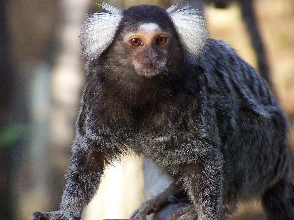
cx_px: 147
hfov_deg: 6.9
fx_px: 2446
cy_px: 110
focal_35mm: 288
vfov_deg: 5.2
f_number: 3.4
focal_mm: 47.7
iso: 100
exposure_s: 1/200
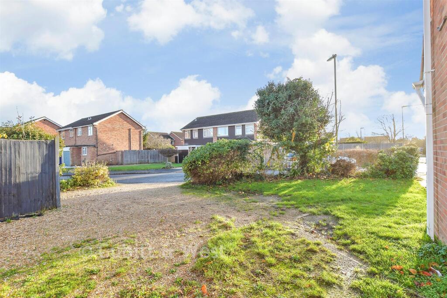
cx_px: 224
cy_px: 149
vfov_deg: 70.5
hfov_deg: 93.3
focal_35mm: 17
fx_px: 211
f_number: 7.1
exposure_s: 1/250
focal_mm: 11.5
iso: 500
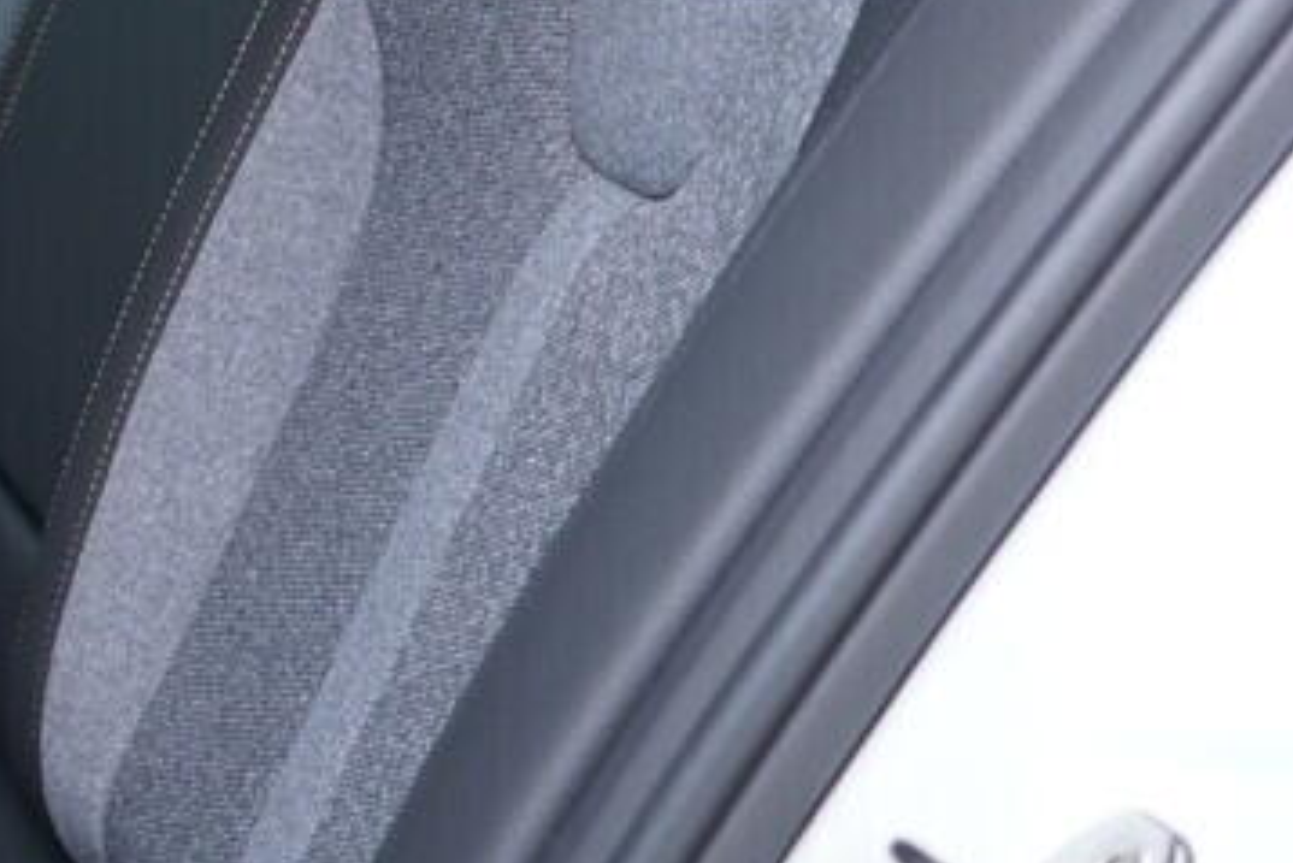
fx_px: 3701
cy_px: 143
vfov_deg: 13.2
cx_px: -441
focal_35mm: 103
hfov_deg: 18.3
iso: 250
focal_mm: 24
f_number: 2.8
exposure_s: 1/40
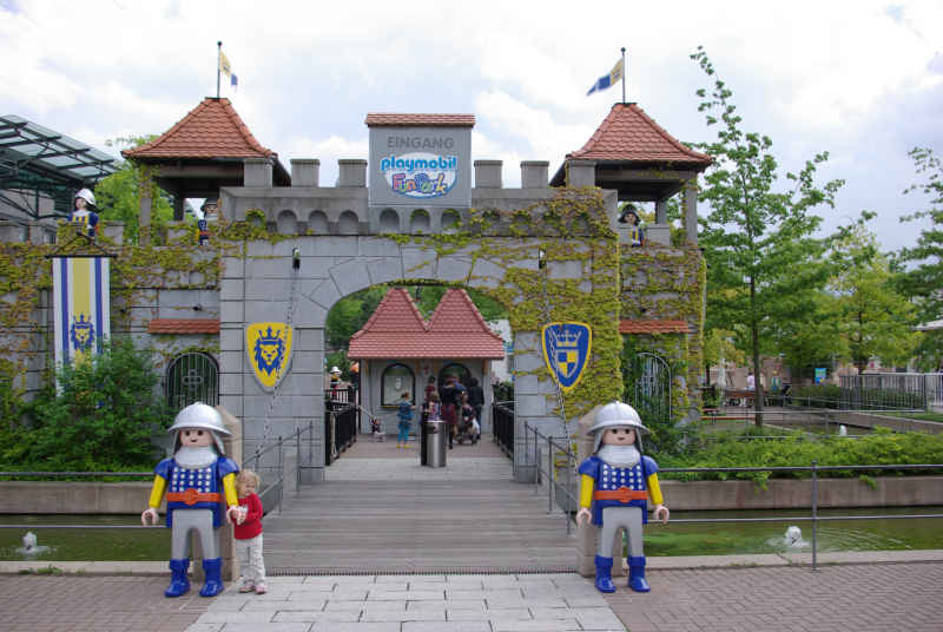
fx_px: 826
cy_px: 316
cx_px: 472
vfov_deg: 41.8
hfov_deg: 59.4
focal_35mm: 32
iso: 100
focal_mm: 21
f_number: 6.7
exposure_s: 1/180
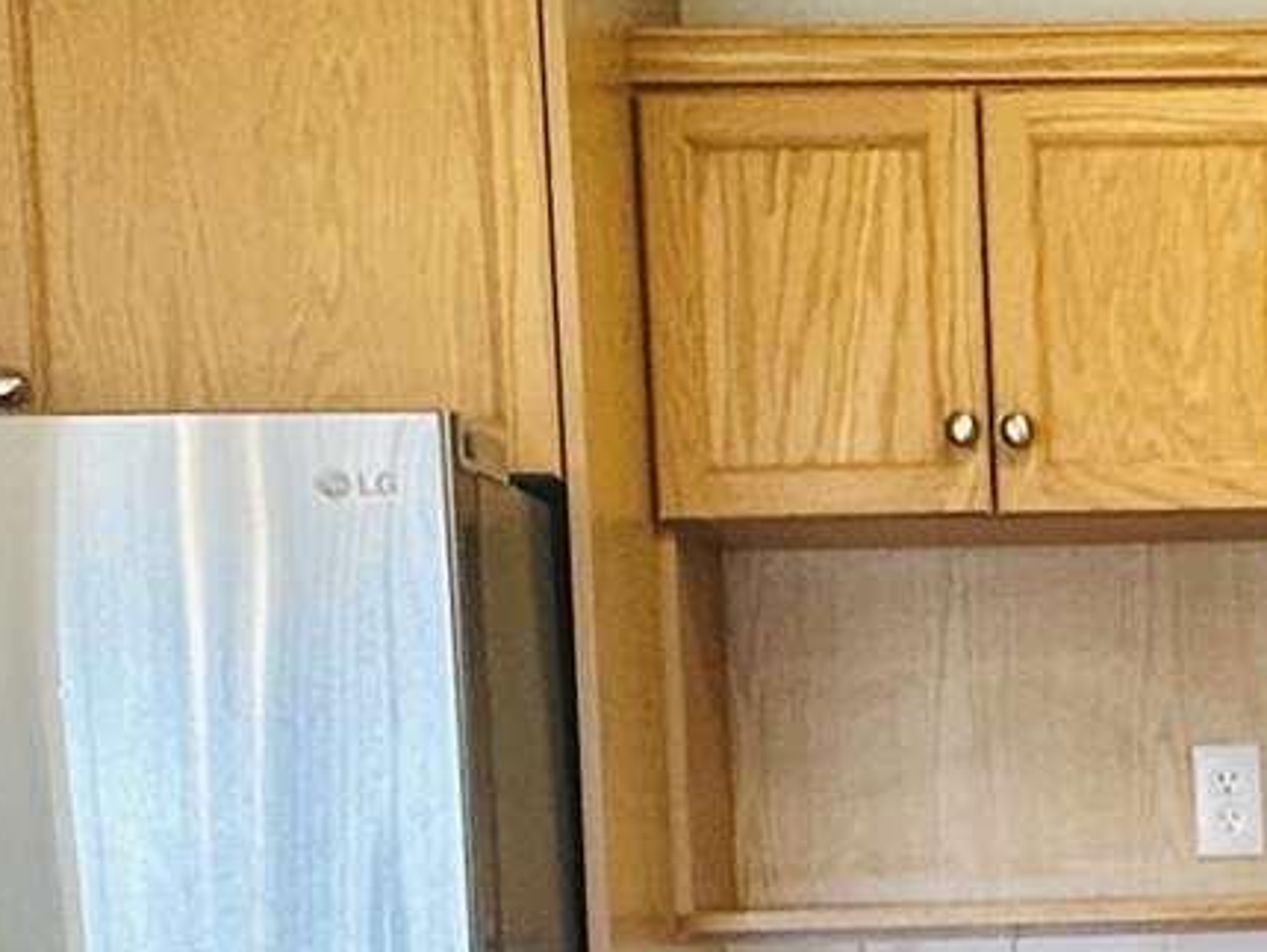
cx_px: 1538
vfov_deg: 14.2
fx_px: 3662
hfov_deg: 18.5
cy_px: 1241
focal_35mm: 100
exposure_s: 1/120
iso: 80
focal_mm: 2.22
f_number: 2.2
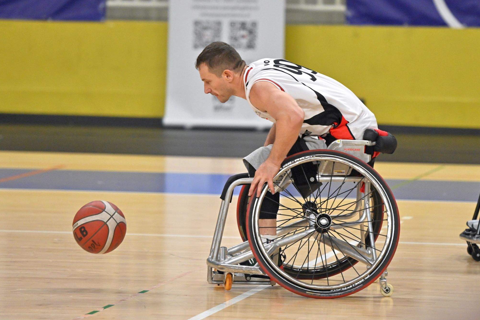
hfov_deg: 7.6
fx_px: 3612
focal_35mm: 271
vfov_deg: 5.1
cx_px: 283
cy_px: 150
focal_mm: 180
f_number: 2.8
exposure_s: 1/2000
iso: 2500
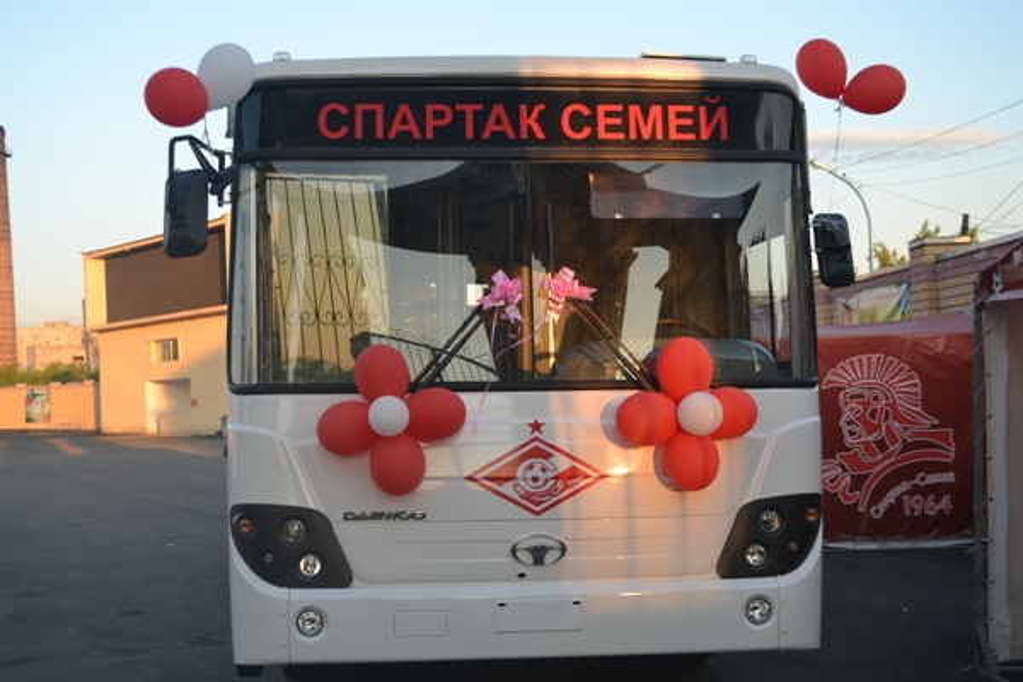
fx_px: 1279
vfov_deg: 29.9
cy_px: 341
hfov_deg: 43.6
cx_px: 512
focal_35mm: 45
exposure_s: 1/125
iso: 180
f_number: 5.6
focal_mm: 30
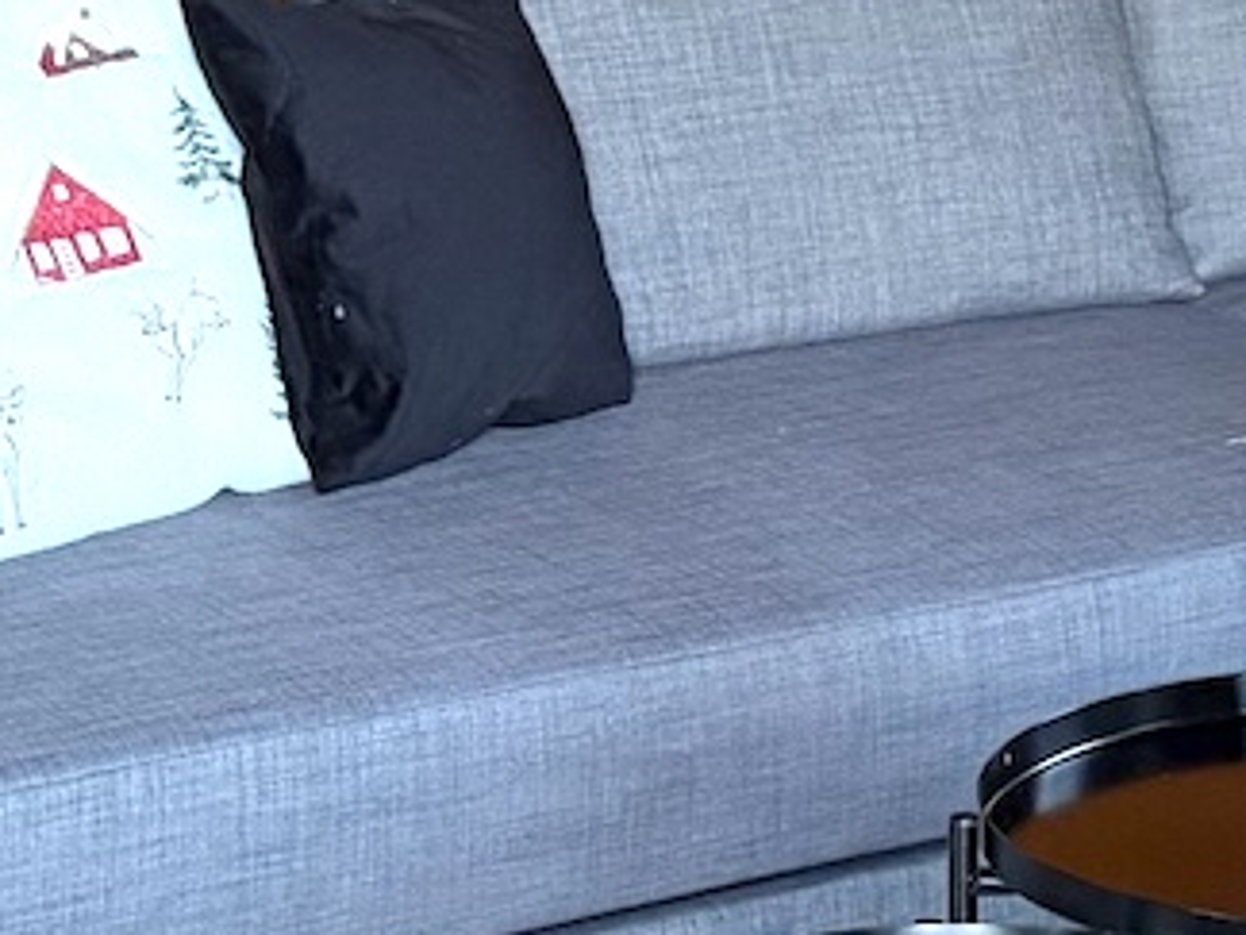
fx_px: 5327
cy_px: -385
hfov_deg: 13.3
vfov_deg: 9.8
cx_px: 1027
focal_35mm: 148
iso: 640
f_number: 1.78
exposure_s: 1/60
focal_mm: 6.76
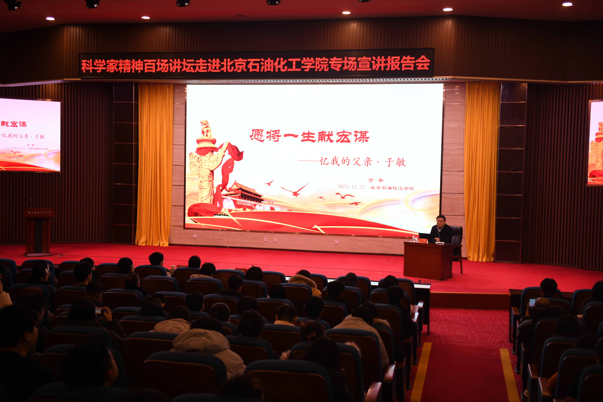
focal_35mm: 44
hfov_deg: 44.5
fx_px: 737
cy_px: 201
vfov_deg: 30.5
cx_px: 302
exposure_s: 1/200
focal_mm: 44
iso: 320
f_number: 2.8
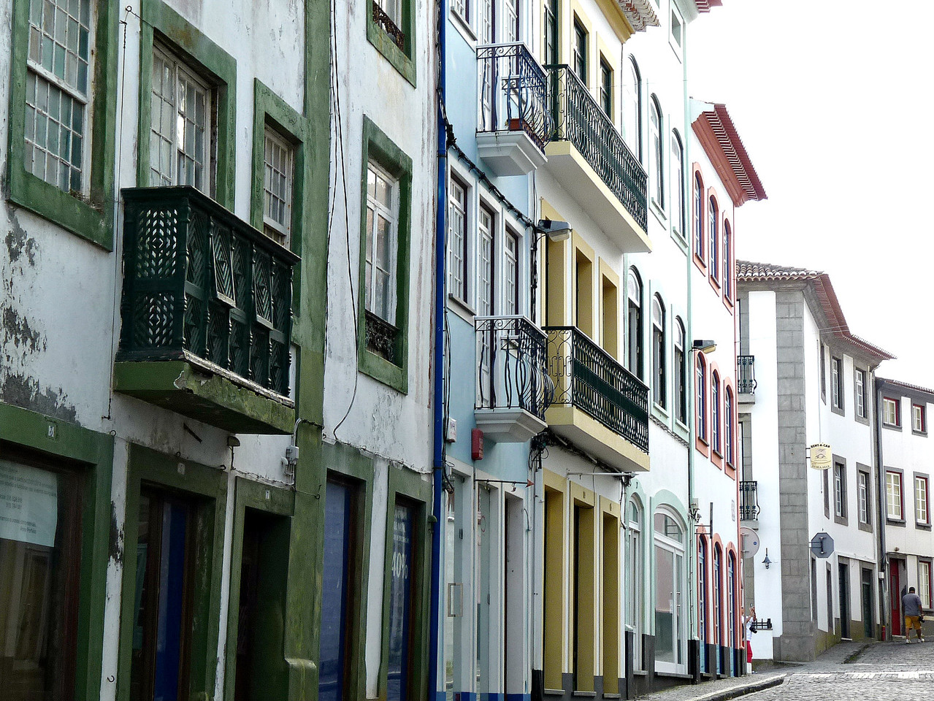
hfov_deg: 27.8
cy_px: 350
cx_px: 467
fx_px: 1889
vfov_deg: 21.0
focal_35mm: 70
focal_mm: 12.4
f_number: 4
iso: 80
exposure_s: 1/160
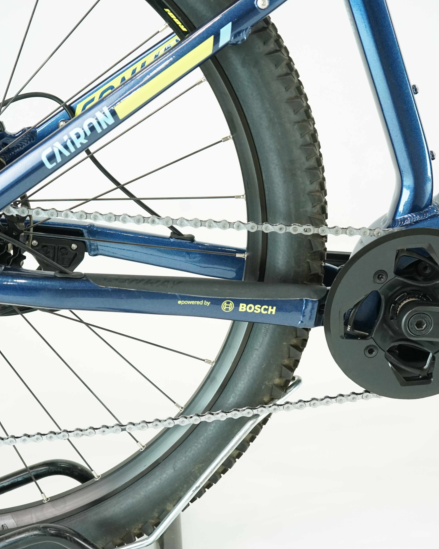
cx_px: 221
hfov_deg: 26.2
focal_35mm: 58
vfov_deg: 32.5
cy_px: 274
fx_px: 942
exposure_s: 1/200
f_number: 5.6
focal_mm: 41
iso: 2500
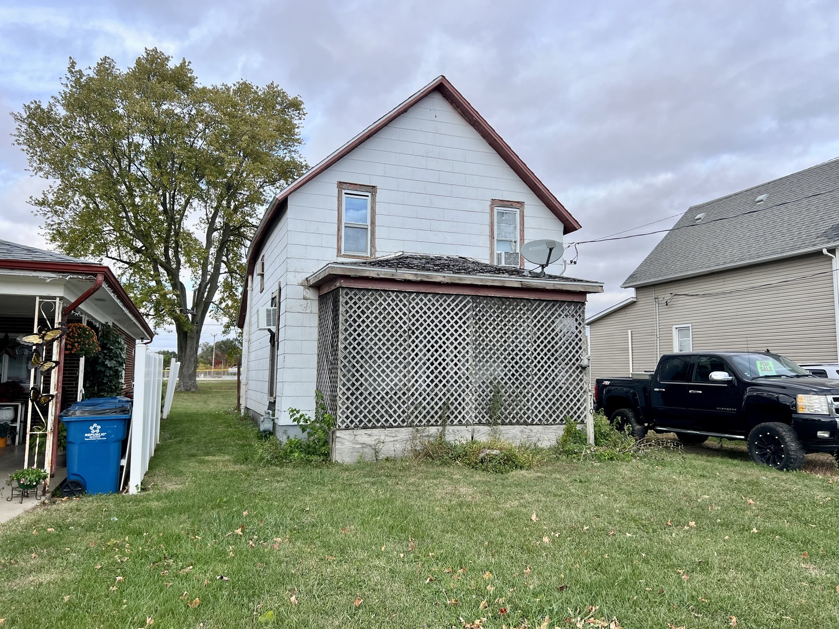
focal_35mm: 26
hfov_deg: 67.3
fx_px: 630
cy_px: 314
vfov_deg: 53.1
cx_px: 420
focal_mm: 5.7
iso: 50
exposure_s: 1/2632
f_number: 1.5
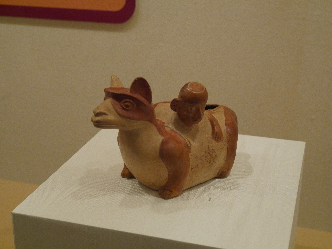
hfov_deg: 34.3
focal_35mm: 56
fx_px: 537
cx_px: 166
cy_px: 124
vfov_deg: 26.1
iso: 3200
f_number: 4.3
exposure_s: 1/50
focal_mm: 28
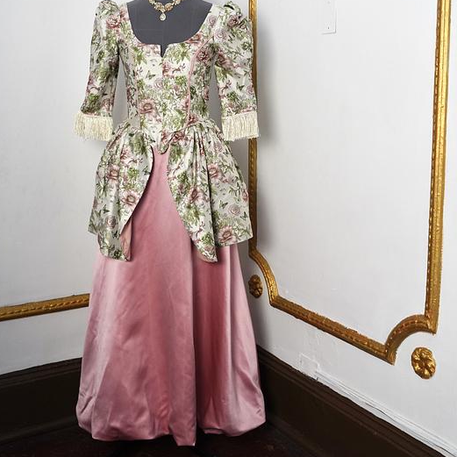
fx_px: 702
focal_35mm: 47
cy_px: 169
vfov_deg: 35.8
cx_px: 228
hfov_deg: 36.1
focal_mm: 36
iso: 1600
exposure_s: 1/160
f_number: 5
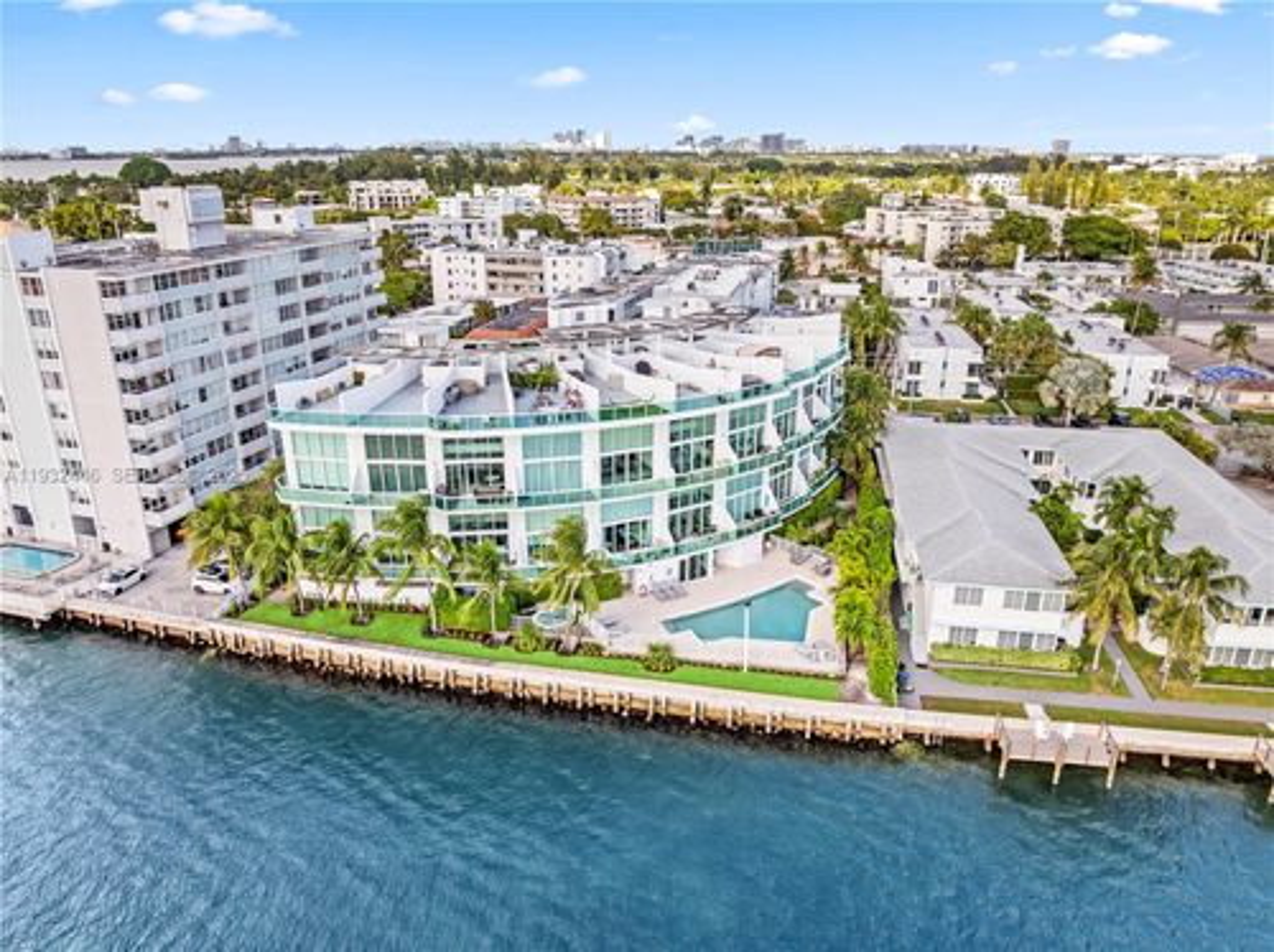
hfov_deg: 71.6
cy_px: 476
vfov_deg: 56.7
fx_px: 882
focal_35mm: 24
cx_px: 637
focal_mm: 12.29
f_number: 2.8
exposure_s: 1/25
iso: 210
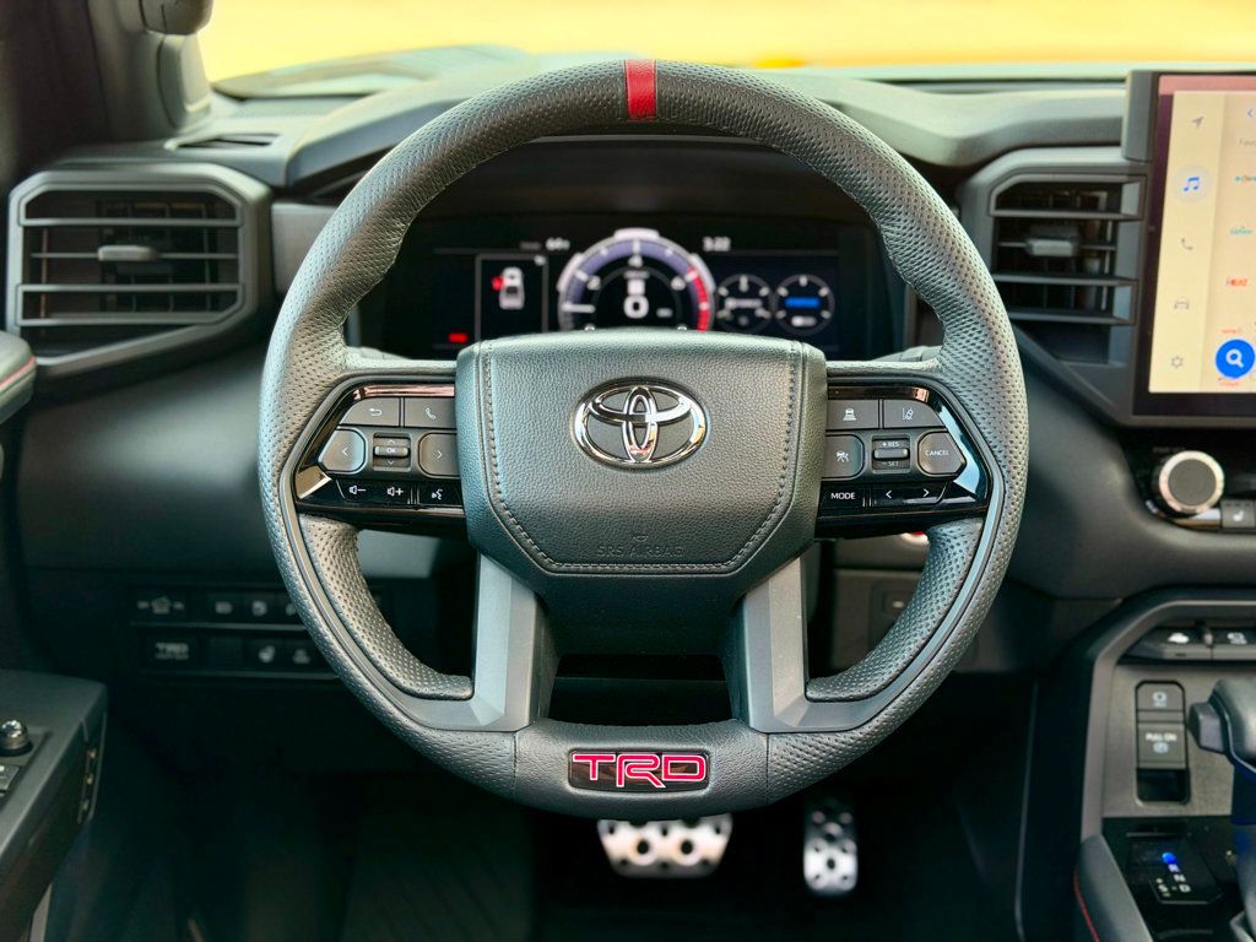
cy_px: 471
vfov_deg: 30.3
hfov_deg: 39.7
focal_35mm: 48
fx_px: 1742
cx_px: 628
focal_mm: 6.76
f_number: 1.78
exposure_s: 1/69
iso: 100
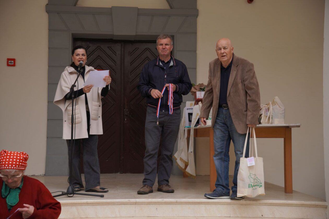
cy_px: 110
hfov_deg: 33.9
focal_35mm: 59
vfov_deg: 23.0
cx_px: 164
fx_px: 540
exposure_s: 1/160
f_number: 4
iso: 100
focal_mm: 39.4
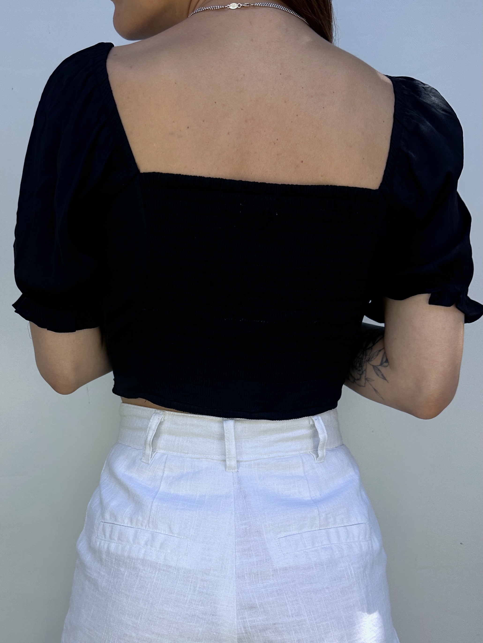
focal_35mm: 24
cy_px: 322
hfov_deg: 56.8
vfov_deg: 71.6
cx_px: 242
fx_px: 446
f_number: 1.78
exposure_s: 1/864
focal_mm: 6.86
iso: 80
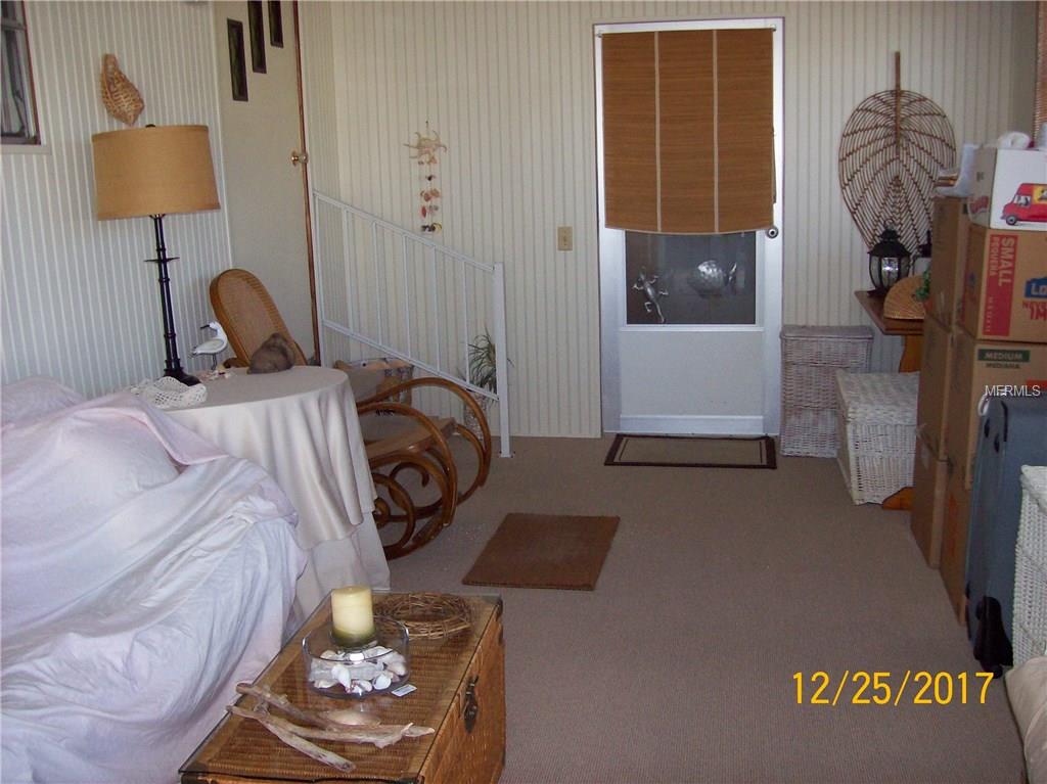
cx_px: 524
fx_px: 1088
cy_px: 392
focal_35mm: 36
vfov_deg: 39.6
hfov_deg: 51.4
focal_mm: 6
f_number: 2.7
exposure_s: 1/64
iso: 140
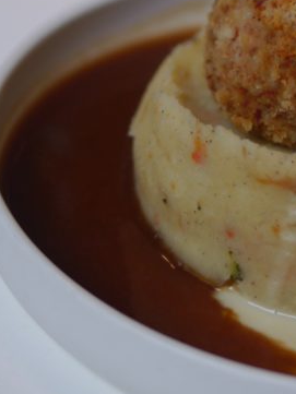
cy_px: -104
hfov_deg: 10.3
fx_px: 1618
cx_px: 345
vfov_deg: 13.4
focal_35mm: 142
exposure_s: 1/500
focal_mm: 25
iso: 160
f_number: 1.4
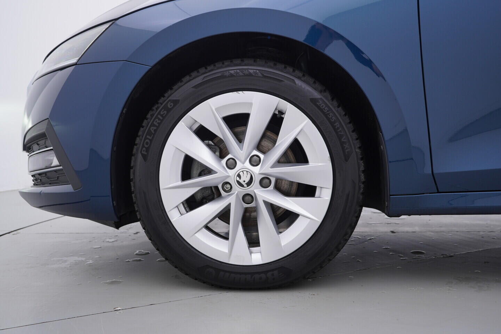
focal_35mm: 36
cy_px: 167
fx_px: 501
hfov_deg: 53.1
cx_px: 250
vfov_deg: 36.9
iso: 125
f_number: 4
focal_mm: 24
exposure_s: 1/80
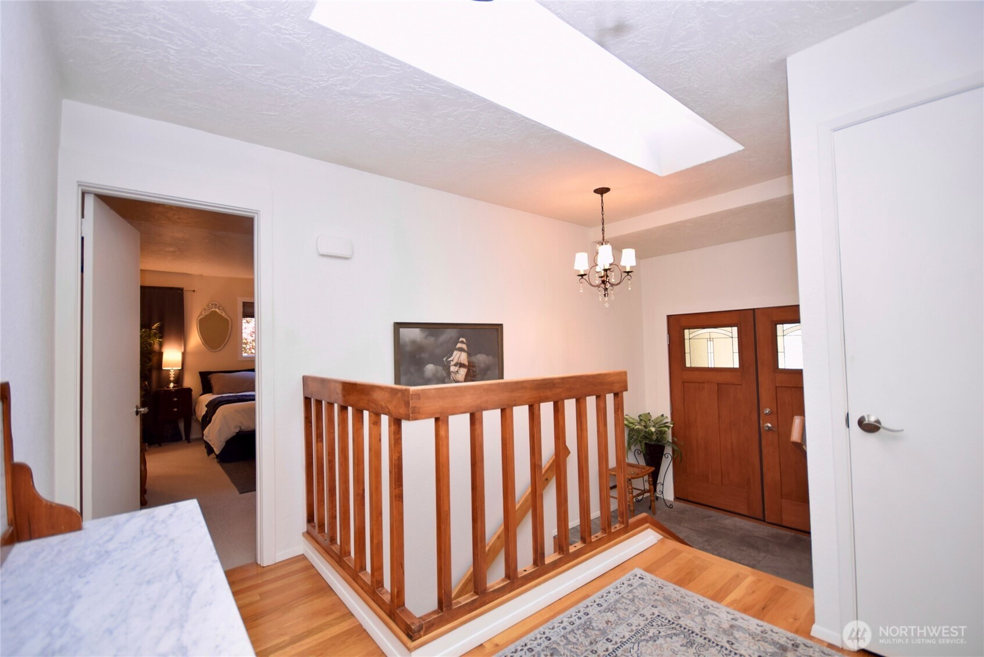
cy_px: 328
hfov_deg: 100.4
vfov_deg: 77.4
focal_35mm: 15
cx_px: 492
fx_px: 410
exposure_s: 1/60
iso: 400
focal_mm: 10
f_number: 4
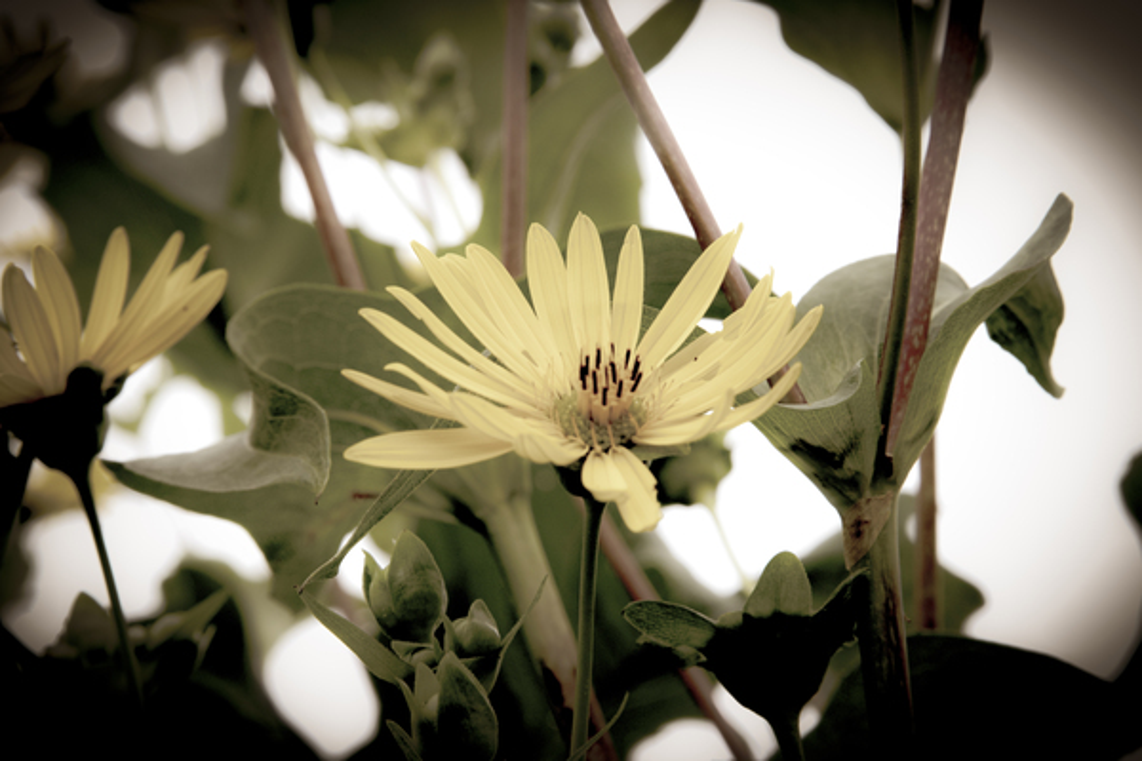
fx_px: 3806
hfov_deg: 17.1
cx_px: 571
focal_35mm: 120
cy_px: 380
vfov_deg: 11.4
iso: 500
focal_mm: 120
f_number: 14
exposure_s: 1/250
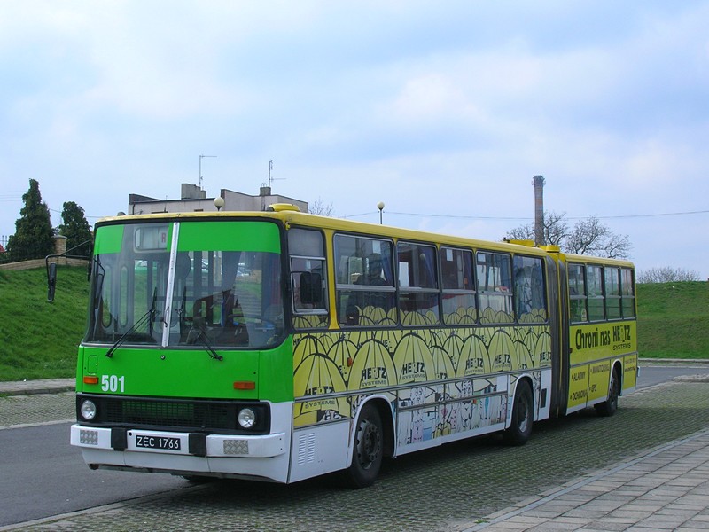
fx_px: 1290
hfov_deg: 30.7
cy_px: 266
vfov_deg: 23.3
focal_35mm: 63
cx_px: 354
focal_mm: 10.4
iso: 50
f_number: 6.1
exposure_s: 1/194
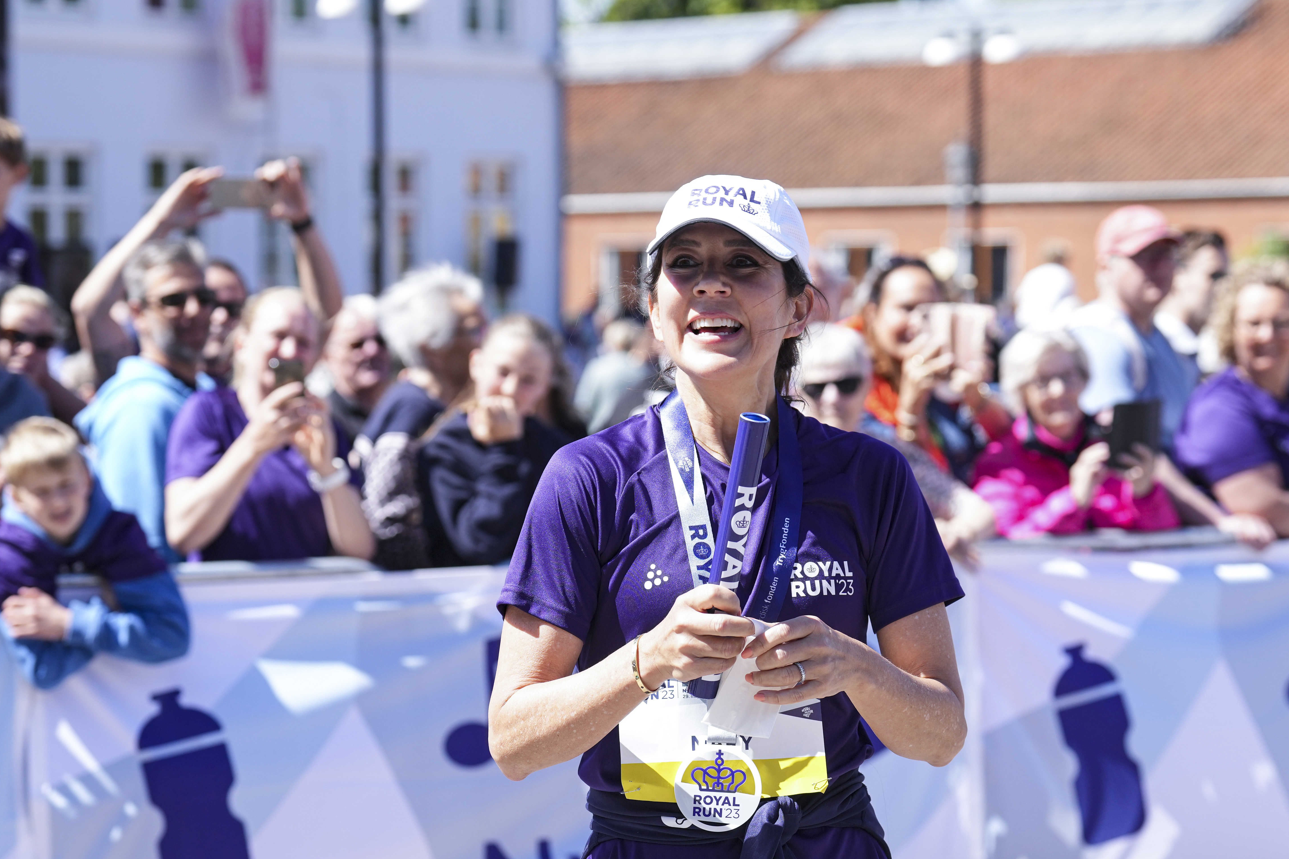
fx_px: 4189
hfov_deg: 17.5
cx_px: 665
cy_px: 443
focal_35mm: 117
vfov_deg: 11.7
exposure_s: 1/2000
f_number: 3.5
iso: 400
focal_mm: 78
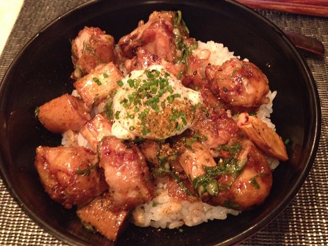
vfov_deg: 40.7
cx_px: 164
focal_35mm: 35
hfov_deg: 52.6
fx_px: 332
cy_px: 123
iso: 640
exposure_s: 1/15
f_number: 2.4
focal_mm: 4.28
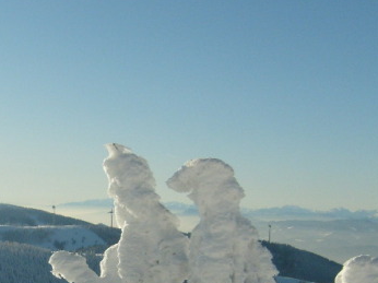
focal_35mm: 81
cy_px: 295
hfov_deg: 23.7
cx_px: 68
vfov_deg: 17.7
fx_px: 884
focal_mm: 5.8
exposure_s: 1/500
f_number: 7.1
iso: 80
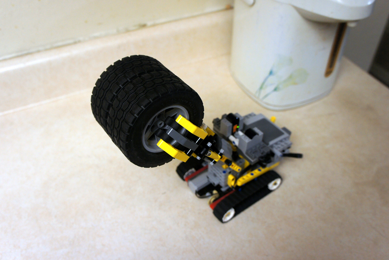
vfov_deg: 41.1
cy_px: 127
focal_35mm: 32
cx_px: 201
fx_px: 346
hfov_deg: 58.7
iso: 500
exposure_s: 1/30
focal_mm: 20
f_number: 4
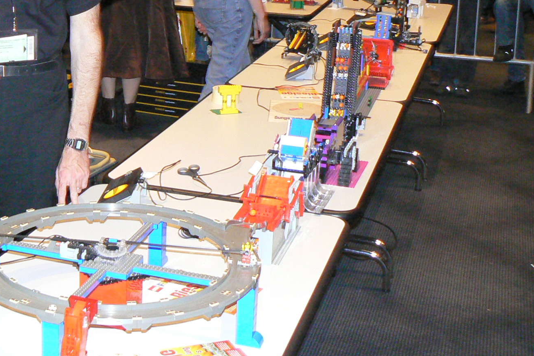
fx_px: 979
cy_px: 3
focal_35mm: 66
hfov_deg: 29.4
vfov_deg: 20.0
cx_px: 67
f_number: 2.8
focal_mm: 6
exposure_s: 1/25
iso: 320
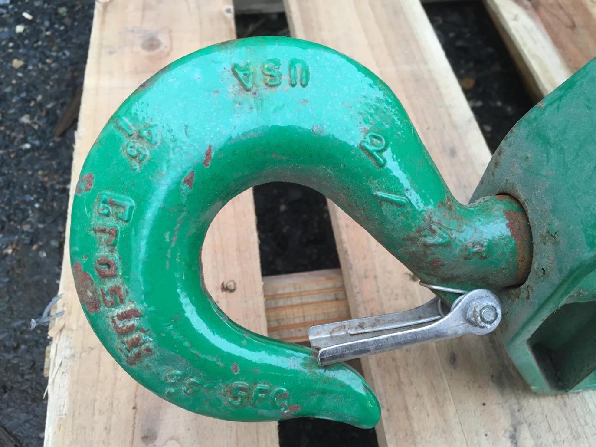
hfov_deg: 60.0
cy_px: 228
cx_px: 303
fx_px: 516
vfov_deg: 46.8
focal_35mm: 30
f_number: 2.2
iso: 40
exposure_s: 1/30
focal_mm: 4.15
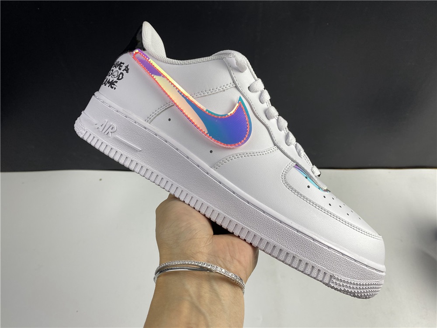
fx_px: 328
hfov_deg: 67.3
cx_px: 218
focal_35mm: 26
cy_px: 164
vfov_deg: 53.1
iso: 32
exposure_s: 1/106
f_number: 1.8
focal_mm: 4.25
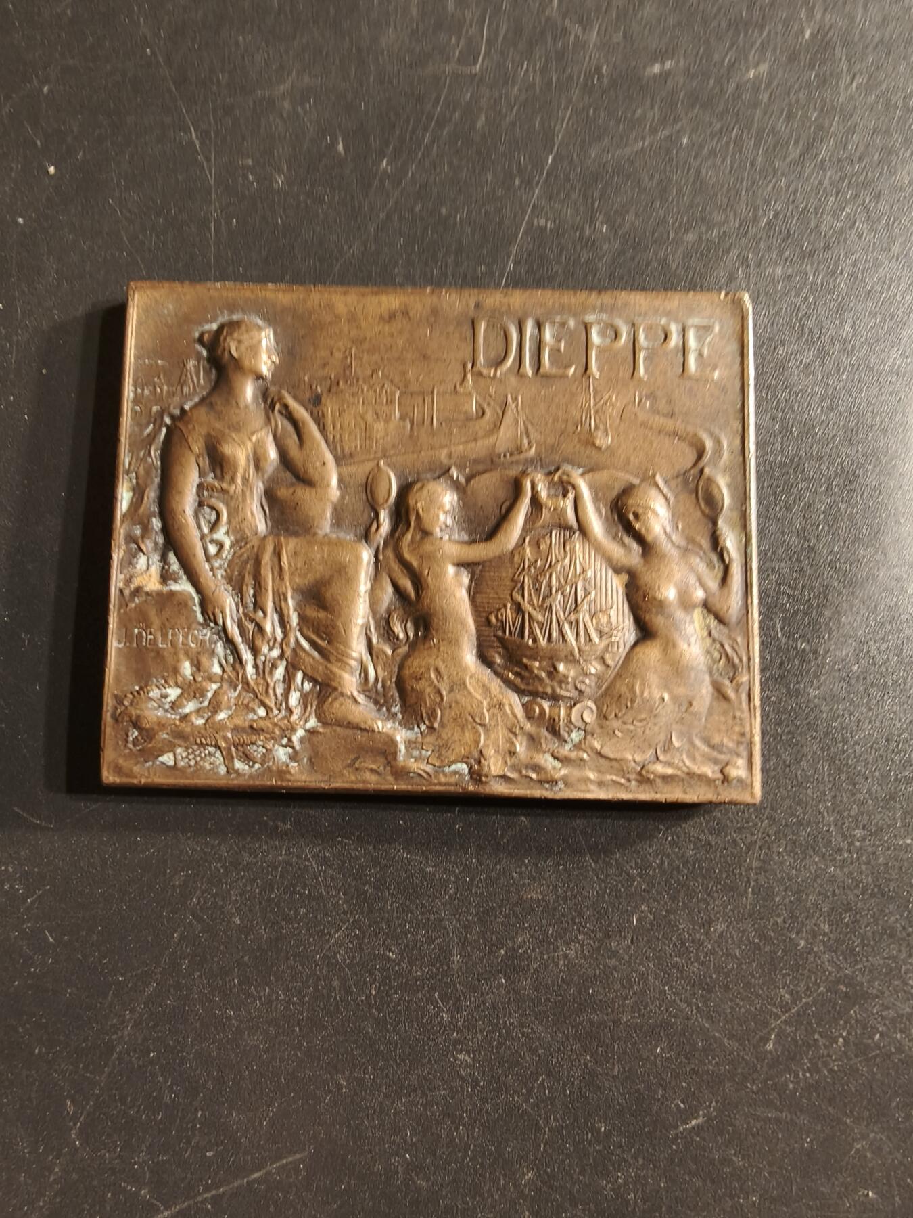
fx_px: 809
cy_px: 609
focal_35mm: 23
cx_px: 456
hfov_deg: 58.9
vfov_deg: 73.9
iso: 250
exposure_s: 1/50
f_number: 2
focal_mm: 2.32
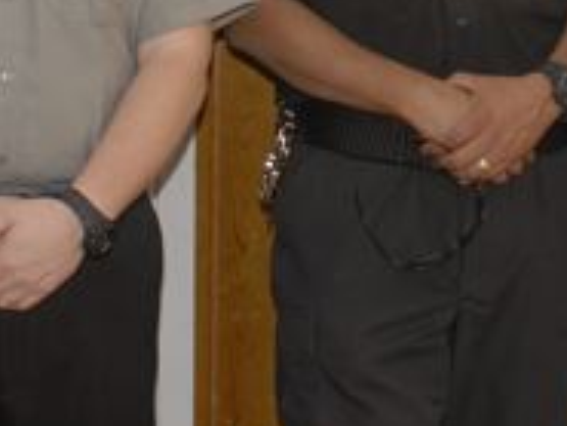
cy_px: -150
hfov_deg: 11.2
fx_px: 2863
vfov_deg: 8.4
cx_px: 578
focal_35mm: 175
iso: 200
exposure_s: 1/100
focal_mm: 35
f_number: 5.6
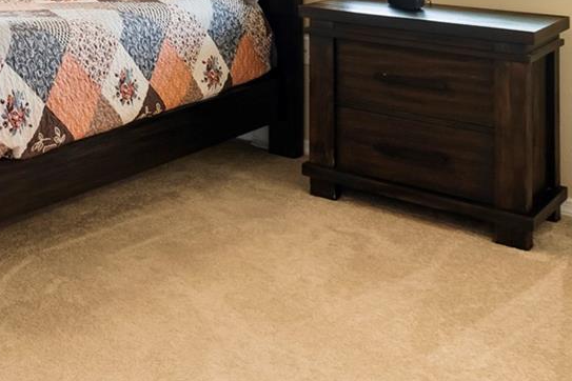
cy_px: -134
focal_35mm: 56
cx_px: -219
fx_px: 890
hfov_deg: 27.8
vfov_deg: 21.5
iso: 1600
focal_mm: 19
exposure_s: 1/10
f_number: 7.1
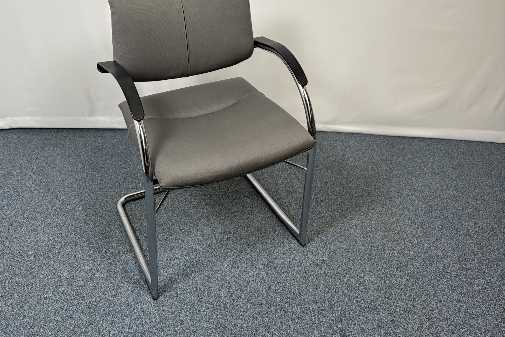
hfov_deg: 51.9
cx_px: 246
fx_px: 519
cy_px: 43
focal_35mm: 37
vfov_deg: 34.2
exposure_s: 1/50
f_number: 1.6
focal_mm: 5.96
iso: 125
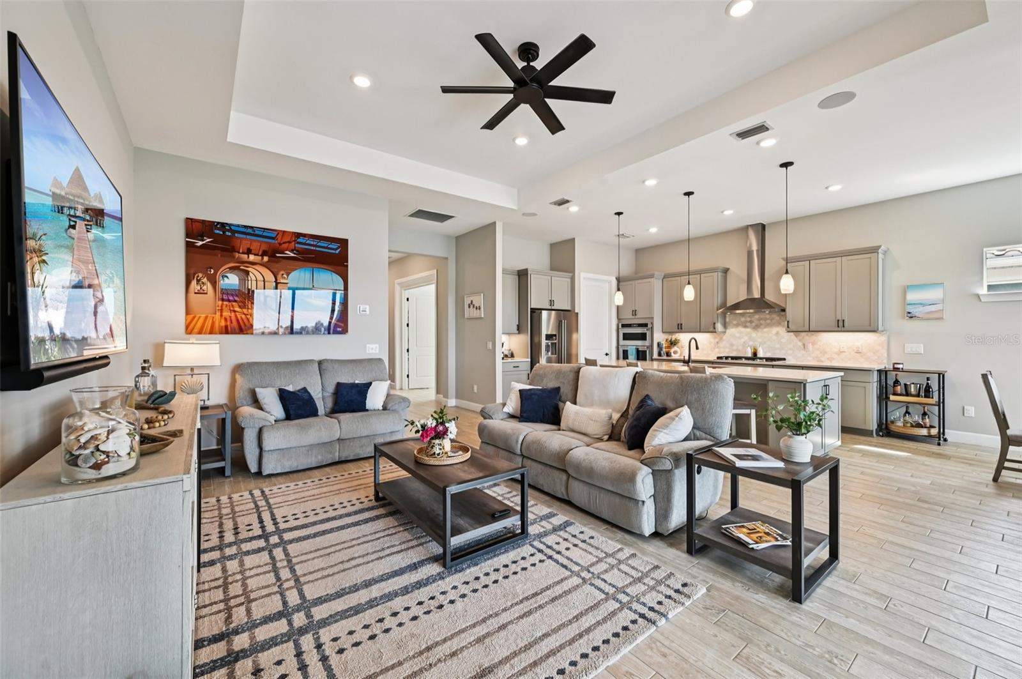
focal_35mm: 14
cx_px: 511
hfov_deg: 104.3
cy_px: 340
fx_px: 397
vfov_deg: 81.1
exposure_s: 1/20
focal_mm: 14
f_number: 8
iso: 400
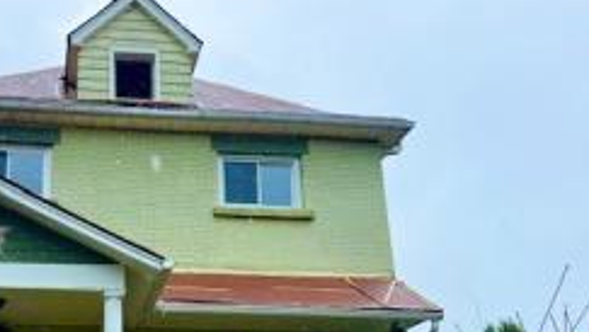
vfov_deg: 26.8
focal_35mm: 43
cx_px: 116
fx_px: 672
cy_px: 300
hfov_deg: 44.9
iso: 80
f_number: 1.78
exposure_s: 1/1271
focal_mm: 6.76
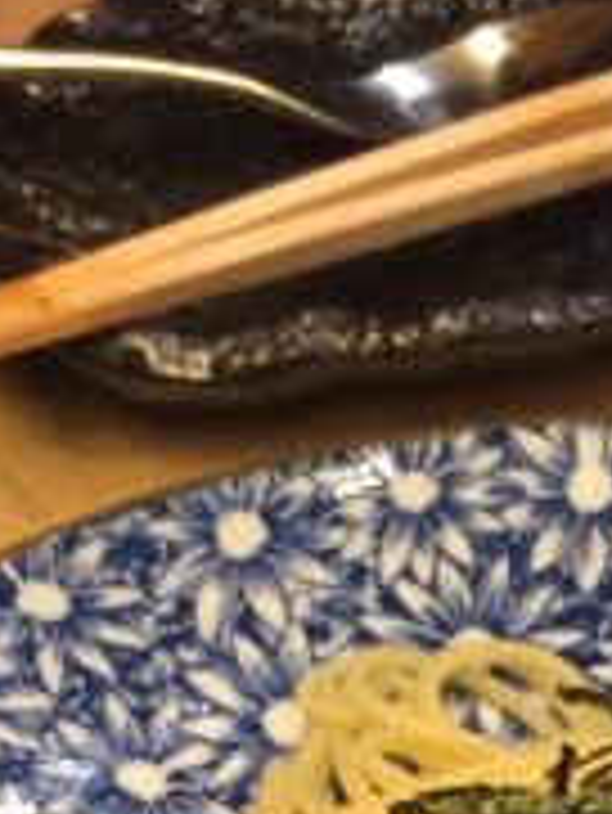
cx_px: 664
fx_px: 2637
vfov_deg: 16.5
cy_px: 1079
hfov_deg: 13.0
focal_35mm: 112
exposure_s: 1/33
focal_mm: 4.15
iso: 250
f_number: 2.2
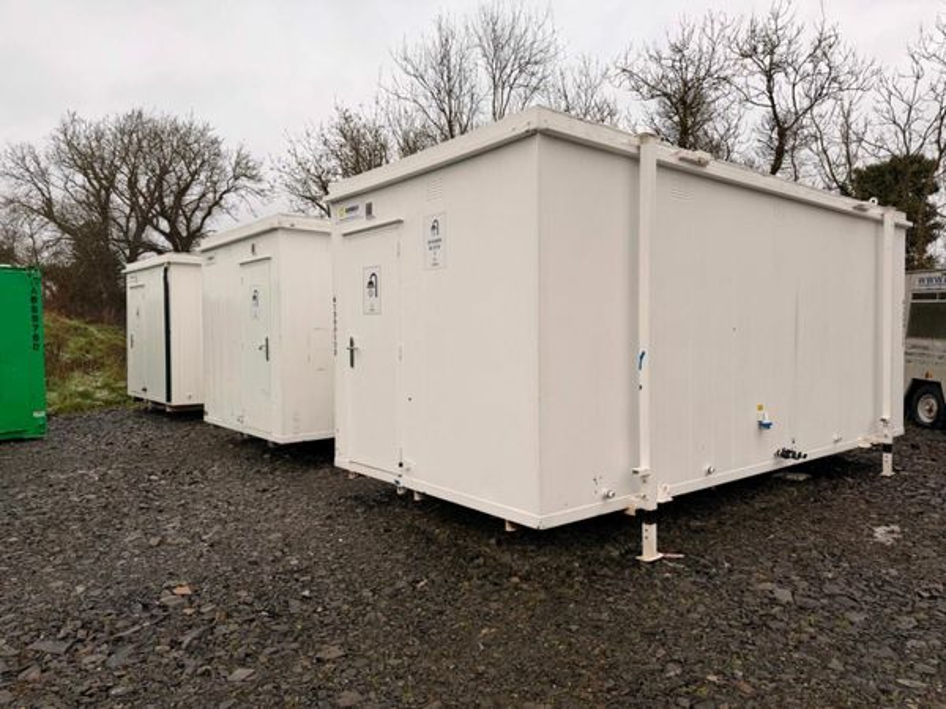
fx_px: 656
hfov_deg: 71.6
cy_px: 354
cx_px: 473
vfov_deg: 56.8
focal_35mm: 24
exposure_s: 1/589
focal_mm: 6.76
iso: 80
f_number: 1.78
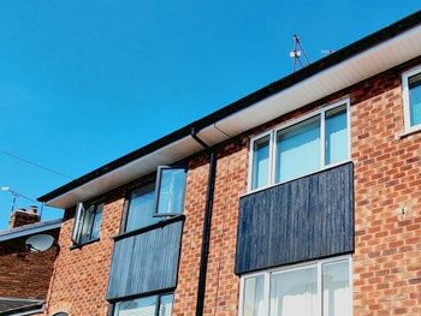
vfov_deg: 49.5
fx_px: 316
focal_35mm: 26
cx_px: 415
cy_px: 260
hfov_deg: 53.8
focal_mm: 2.2
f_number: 2.2
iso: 50
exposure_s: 1/2528
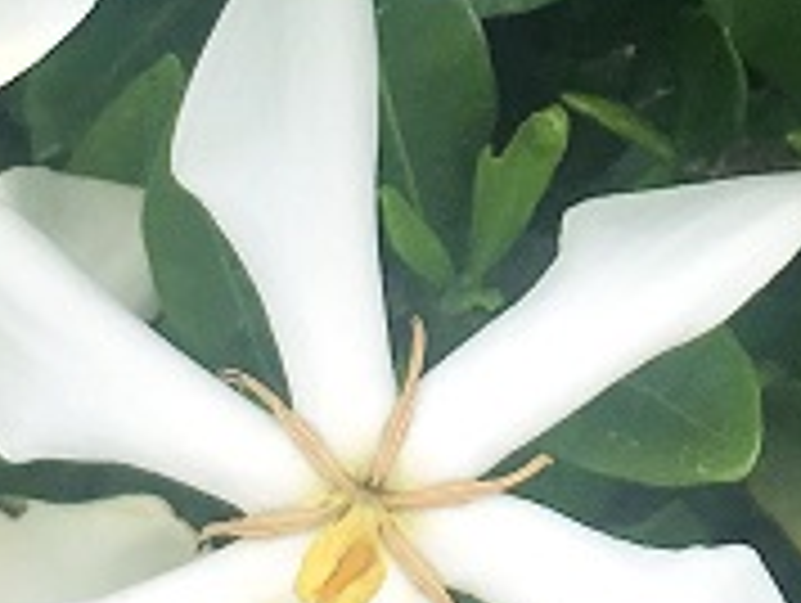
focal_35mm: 164
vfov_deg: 8.9
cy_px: -292
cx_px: 747
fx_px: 3800
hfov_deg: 11.9
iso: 25
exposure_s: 1/364
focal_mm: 4.15
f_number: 2.2
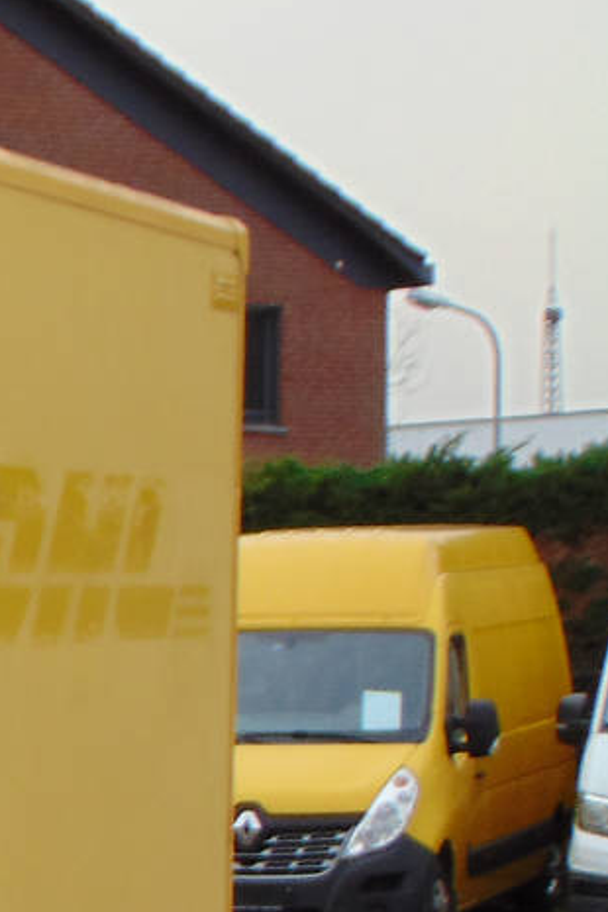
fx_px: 4534
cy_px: 934
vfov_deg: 11.4
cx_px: -947
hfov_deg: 7.1
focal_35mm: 179
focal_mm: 9
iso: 80
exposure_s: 1/125
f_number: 3.5
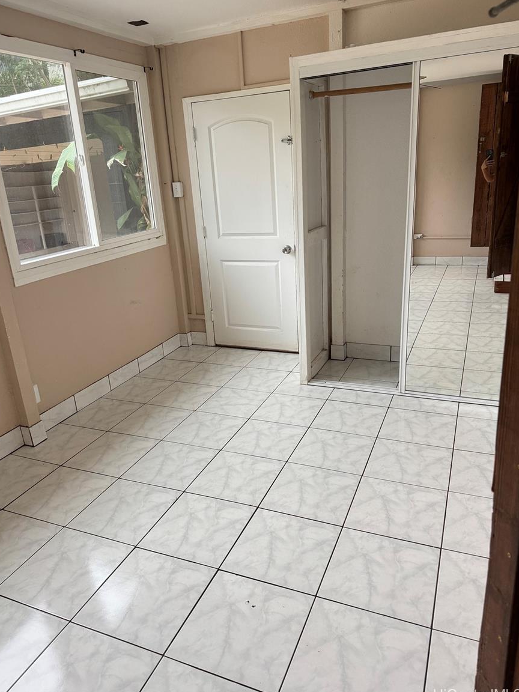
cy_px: 340
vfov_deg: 69.4
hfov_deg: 54.9
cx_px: 252
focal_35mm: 25
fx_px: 500
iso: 250
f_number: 1.78
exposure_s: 1/60
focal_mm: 6.76
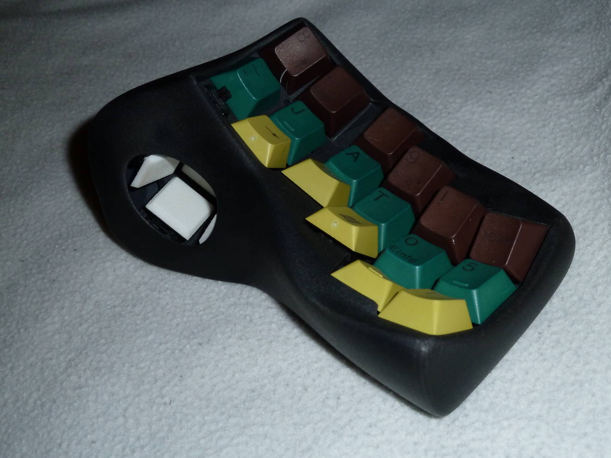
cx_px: 306
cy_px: 229
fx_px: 918
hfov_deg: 36.8
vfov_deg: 28.0
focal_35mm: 52
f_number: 3.8
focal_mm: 8.5
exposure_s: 1/30
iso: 200
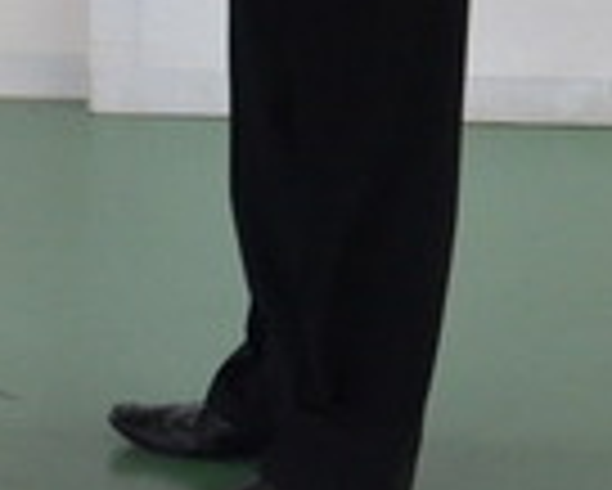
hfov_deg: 12.2
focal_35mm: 153
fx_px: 2781
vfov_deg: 9.8
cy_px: -243
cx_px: -140
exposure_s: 1/125
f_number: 5.6
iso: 1600
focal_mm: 21
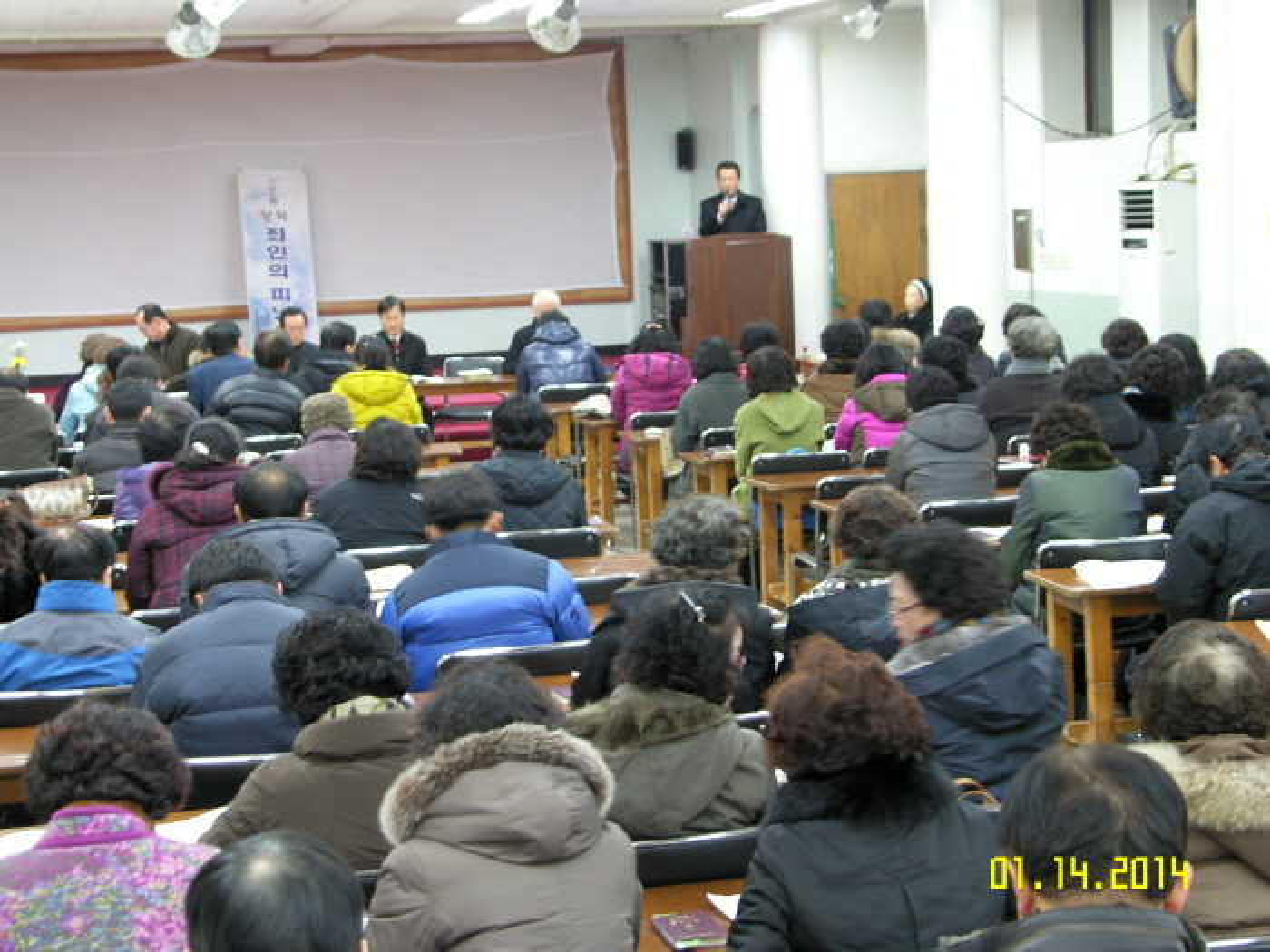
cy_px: 476
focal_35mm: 70
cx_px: 635
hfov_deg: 27.8
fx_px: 2568
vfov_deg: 21.0
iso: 100
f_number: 3.2
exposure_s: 1/10
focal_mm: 18
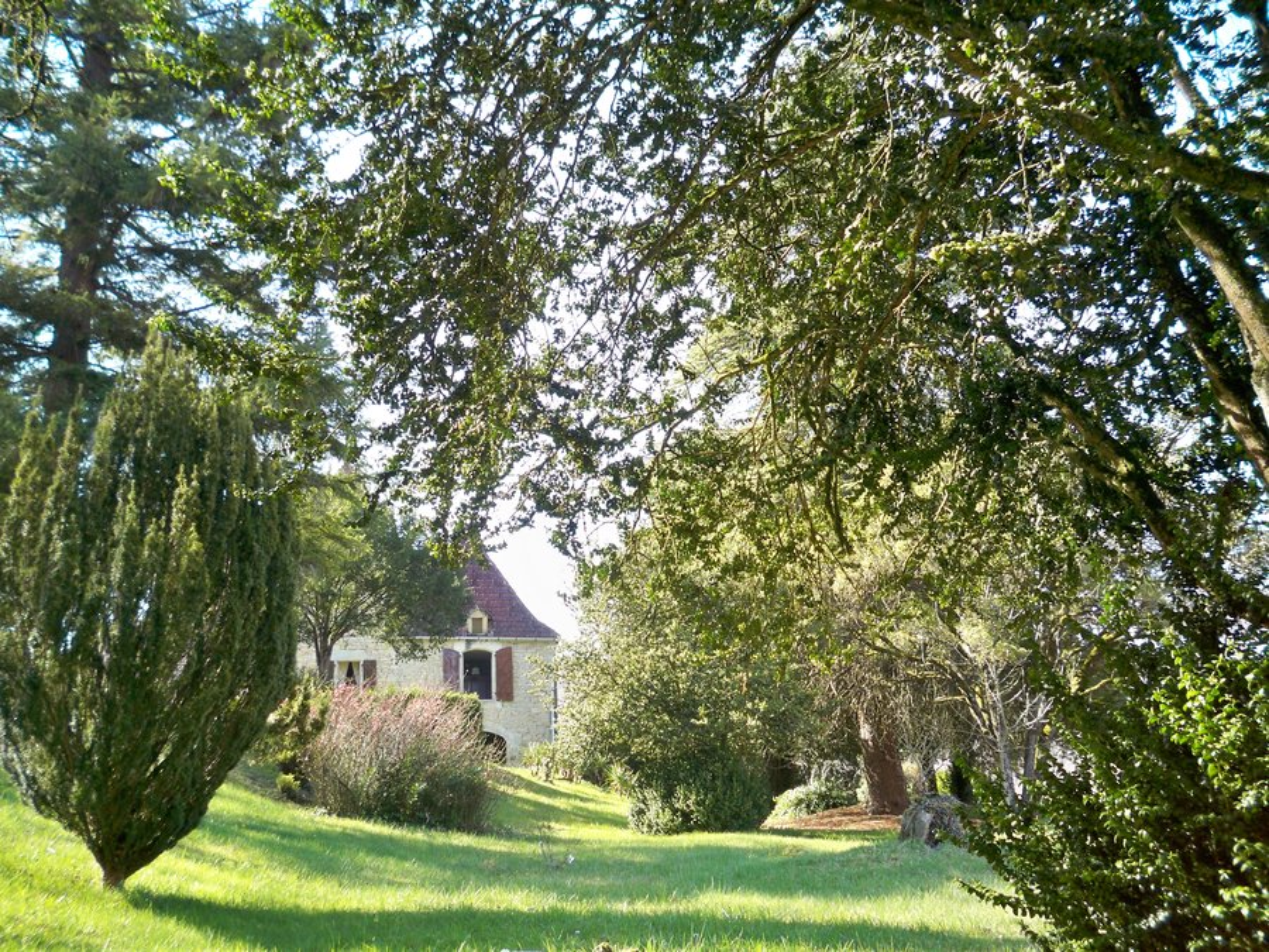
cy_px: 476
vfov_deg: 40.7
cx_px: 634
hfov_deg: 52.6
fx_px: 1283
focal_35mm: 35
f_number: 3.1
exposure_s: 1/100
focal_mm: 6.3
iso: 64
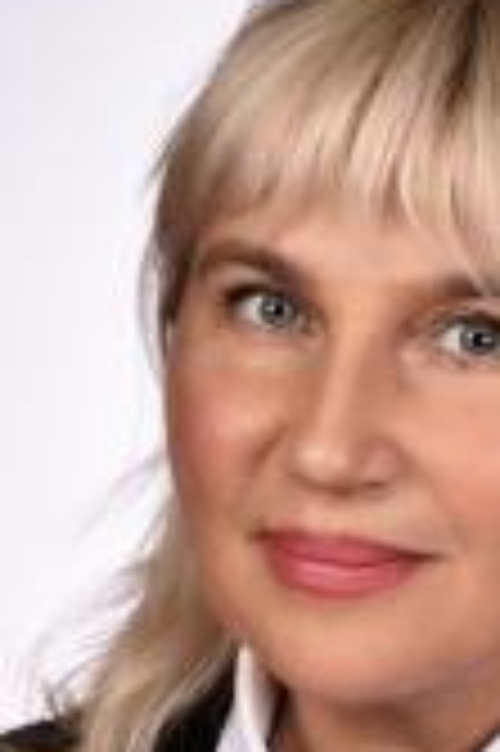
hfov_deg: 4.9
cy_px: 657
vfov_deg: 7.3
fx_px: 5887
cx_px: 421
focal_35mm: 282
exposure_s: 1/200
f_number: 6.3
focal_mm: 105
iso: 200
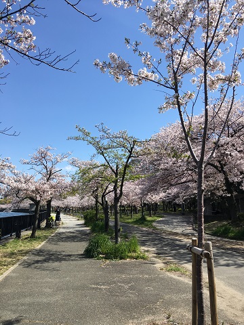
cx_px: 122
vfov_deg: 61.7
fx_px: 273
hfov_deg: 48.2
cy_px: 162
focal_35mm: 29
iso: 25
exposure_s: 1/1374
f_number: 2.2
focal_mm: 4.15
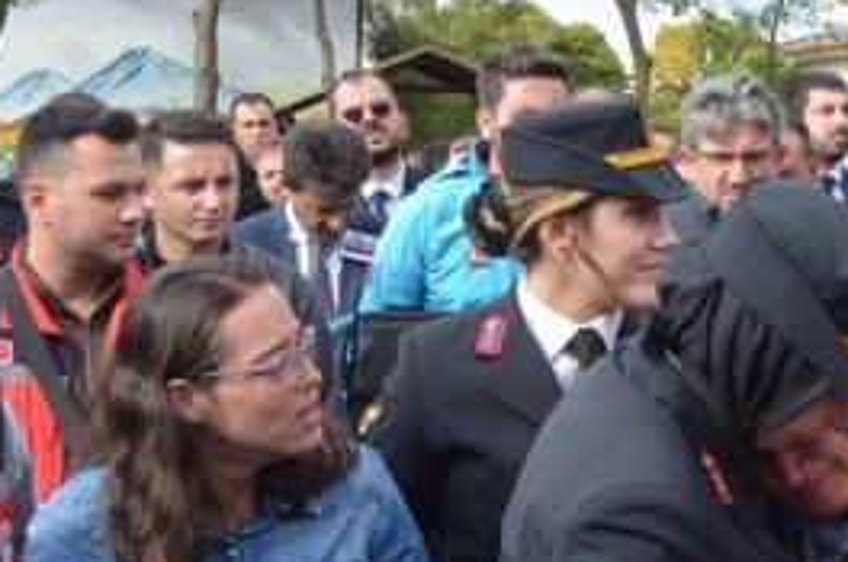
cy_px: 450
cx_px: 890
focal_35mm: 105
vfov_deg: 12.9
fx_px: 2469
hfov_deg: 18.9
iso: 1600
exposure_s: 1/640
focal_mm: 24
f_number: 13
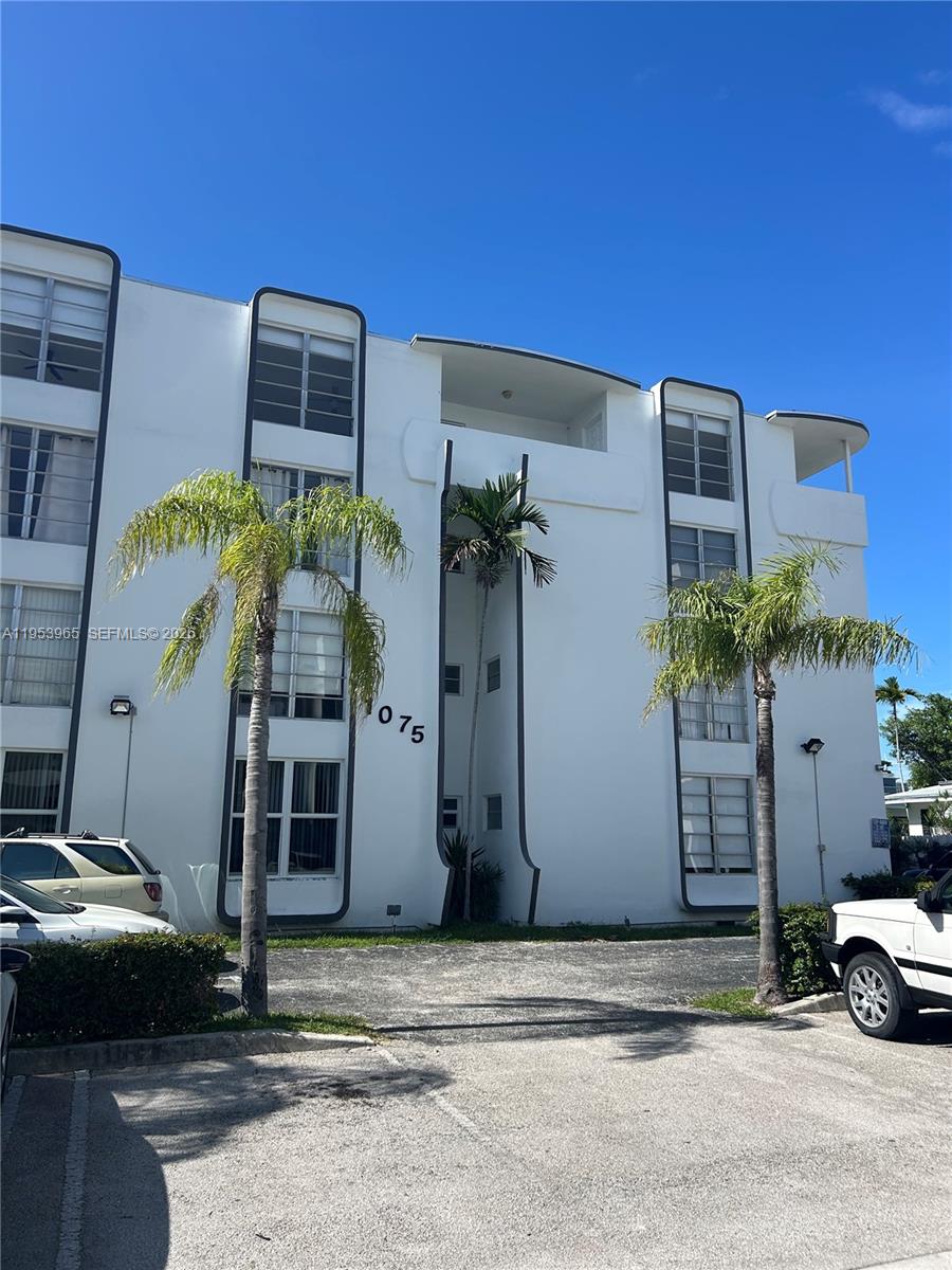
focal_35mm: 26
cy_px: 635
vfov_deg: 67.3
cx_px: 476
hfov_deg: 53.1
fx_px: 953
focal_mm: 5.7
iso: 50
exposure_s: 1/3968
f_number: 1.5
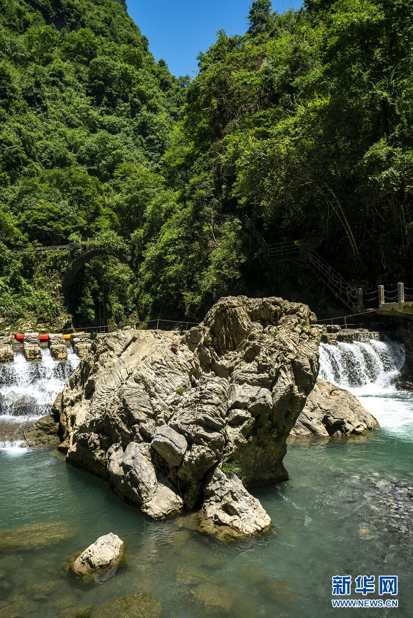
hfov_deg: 42.3
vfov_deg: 60.3
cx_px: 206
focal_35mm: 31
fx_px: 533
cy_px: 309
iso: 320
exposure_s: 1/1000
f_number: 5.6
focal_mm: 31
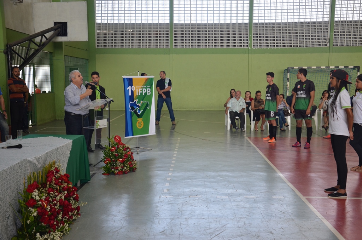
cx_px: 181
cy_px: 120
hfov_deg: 43.7
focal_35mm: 45
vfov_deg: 29.7
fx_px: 452
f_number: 4.2
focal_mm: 30
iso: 500
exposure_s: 1/60
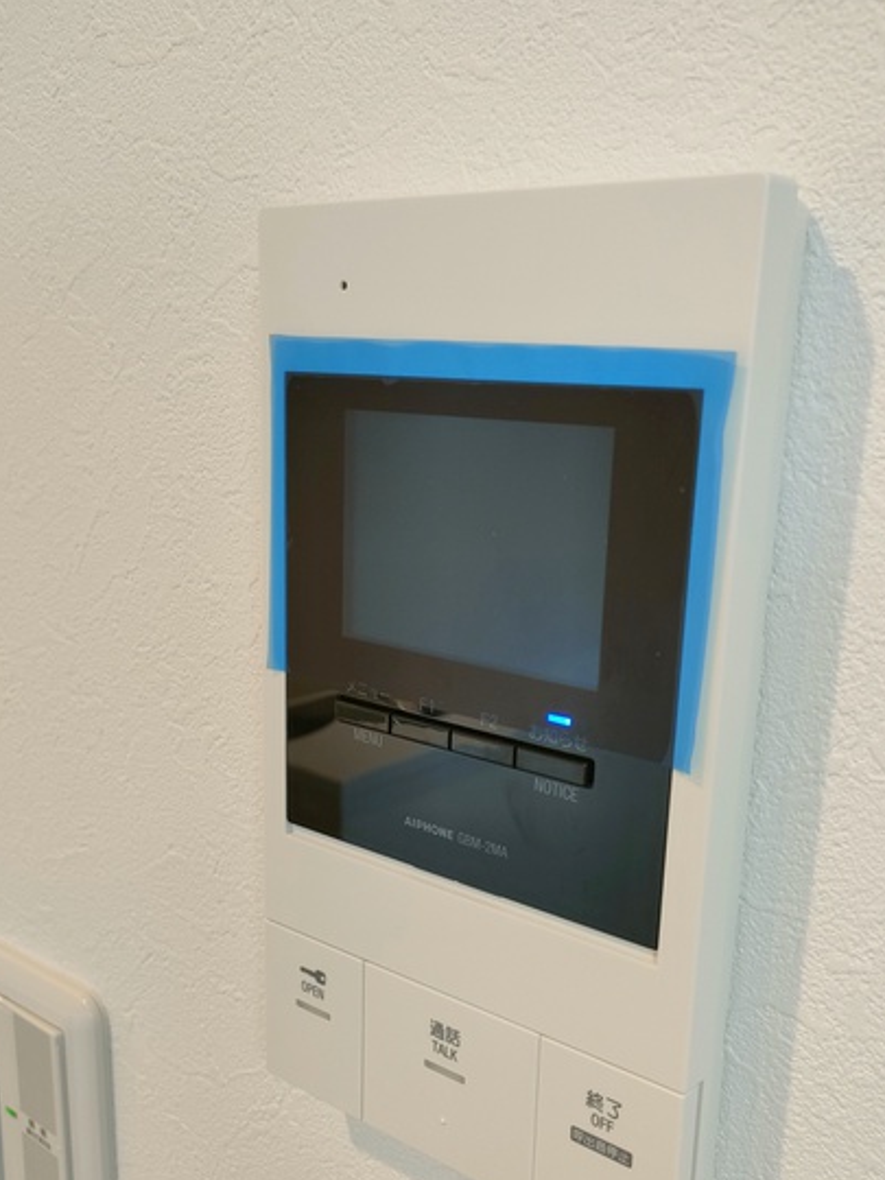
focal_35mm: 35
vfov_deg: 52.4
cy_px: 677
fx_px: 1193
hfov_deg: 40.6
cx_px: 508
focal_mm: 4.73
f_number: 1.7
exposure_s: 1/50
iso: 352
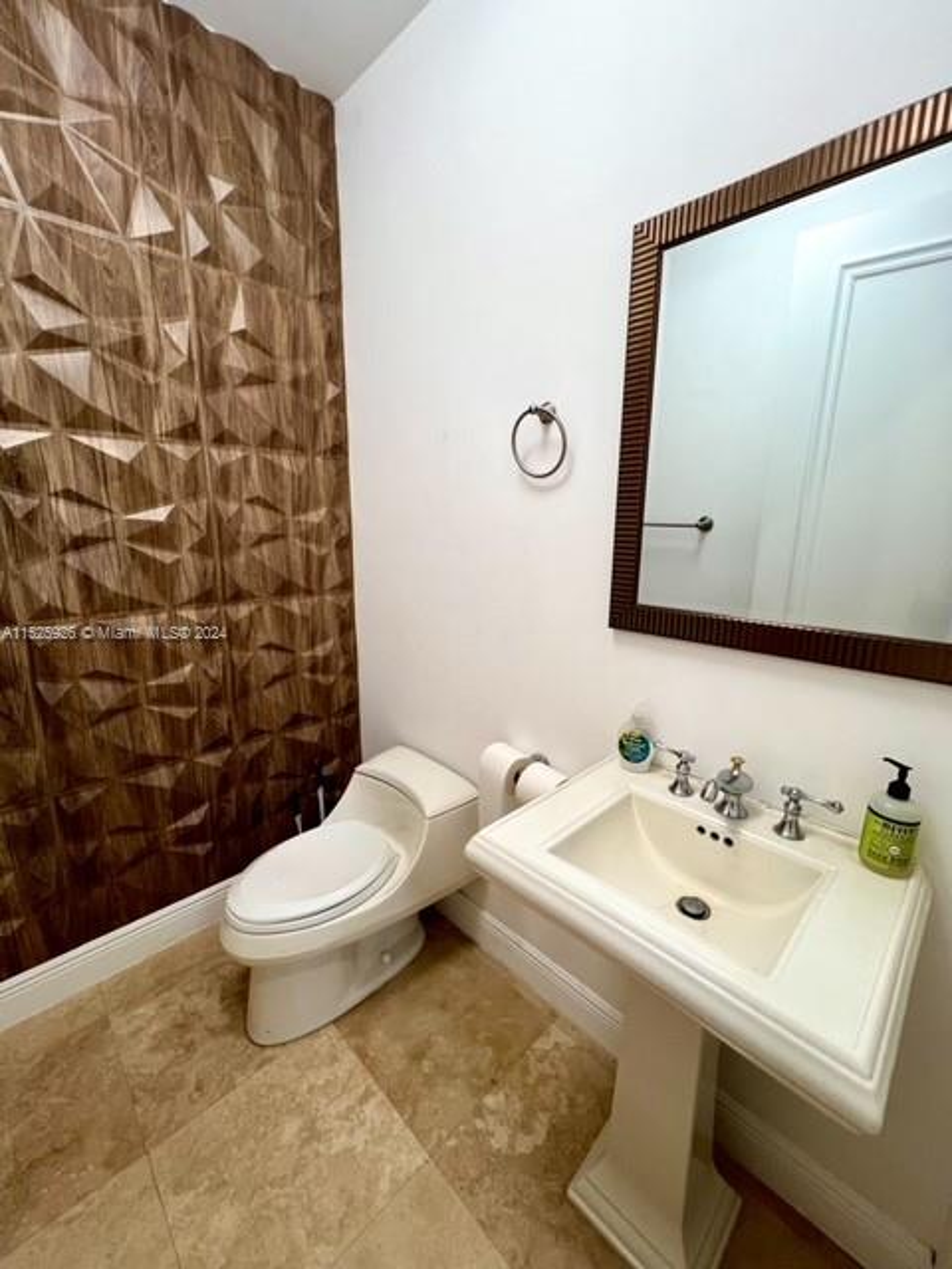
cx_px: 476
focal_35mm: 13
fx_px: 477
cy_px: 634
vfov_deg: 106.2
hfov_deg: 89.9
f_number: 1.8
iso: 200
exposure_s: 1/120
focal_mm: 1.57
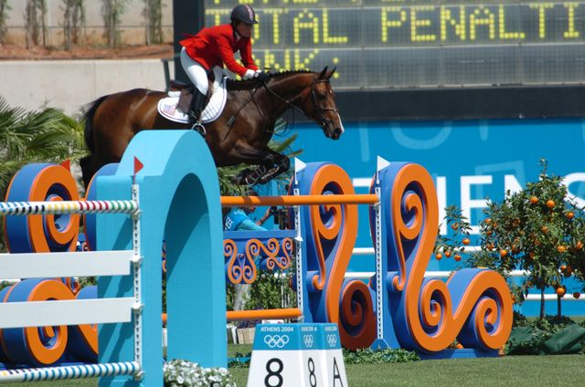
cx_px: 292
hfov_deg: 3.4
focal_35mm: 600
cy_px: 194
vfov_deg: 2.3
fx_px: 9731
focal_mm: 400
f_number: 5.6
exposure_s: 1/1000
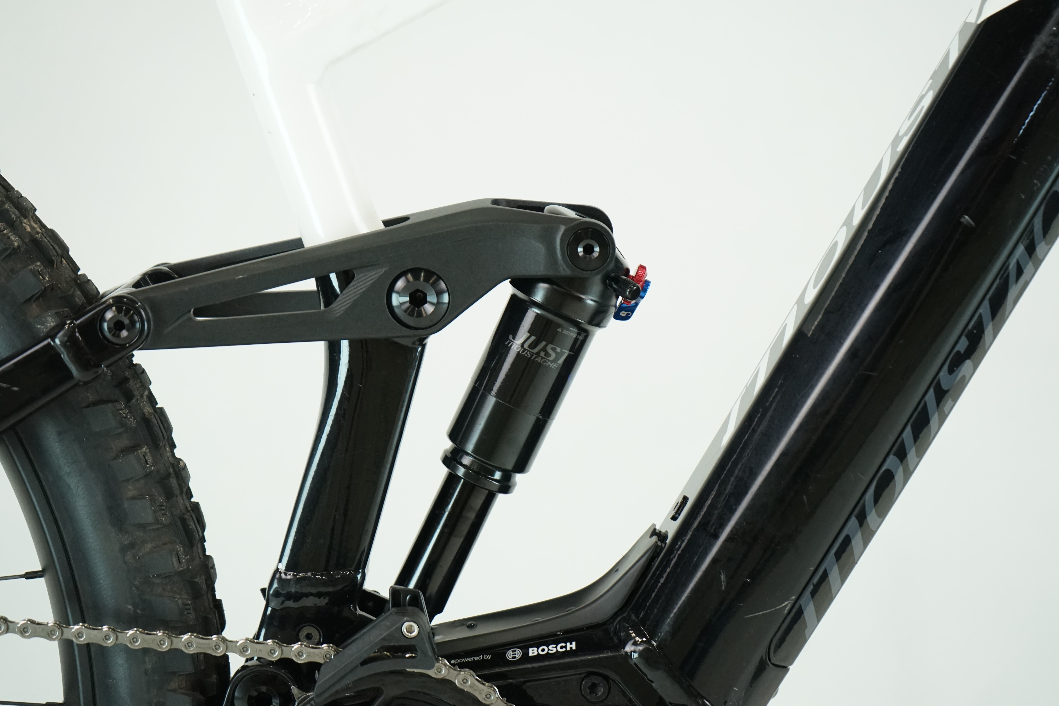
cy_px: 353
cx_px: 530
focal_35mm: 70
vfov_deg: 19.5
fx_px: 2059
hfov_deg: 28.8
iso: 1600
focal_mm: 70
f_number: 5.6
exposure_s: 1/200
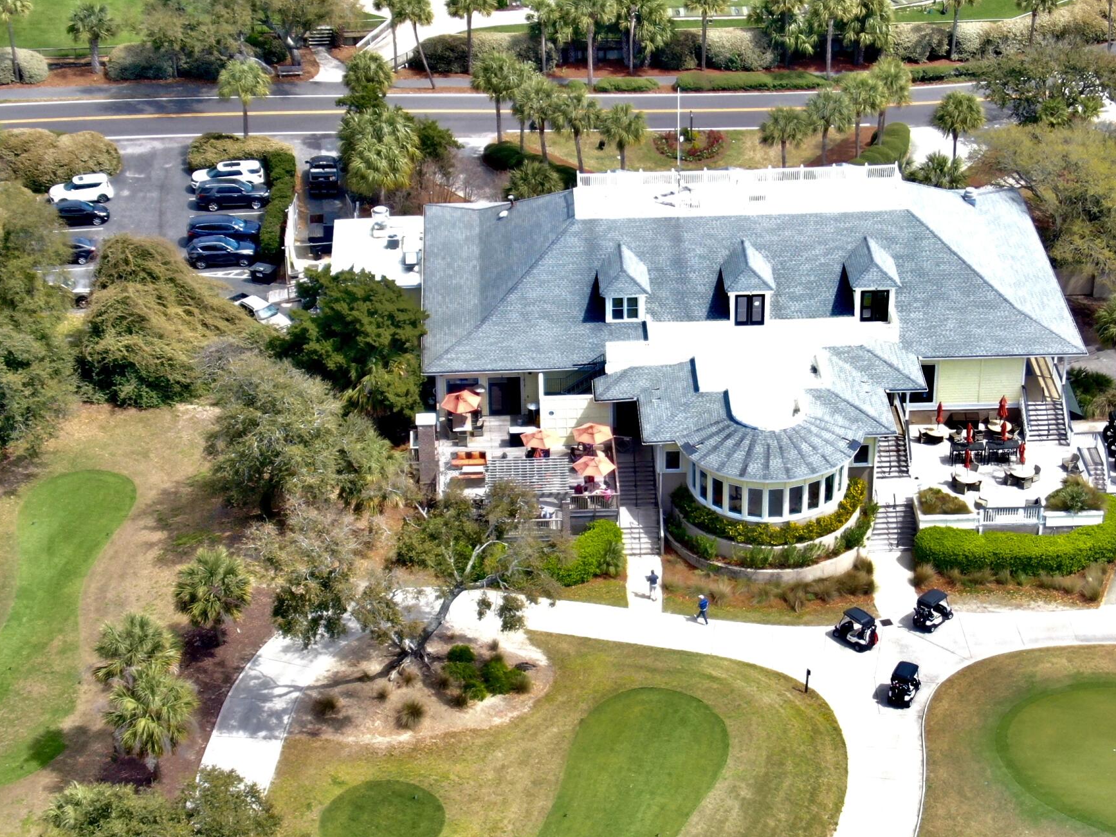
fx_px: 2676
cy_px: 445
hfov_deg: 23.5
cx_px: 632
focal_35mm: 83
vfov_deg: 17.8
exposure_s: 1/30
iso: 160
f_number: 3.8
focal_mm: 8.6
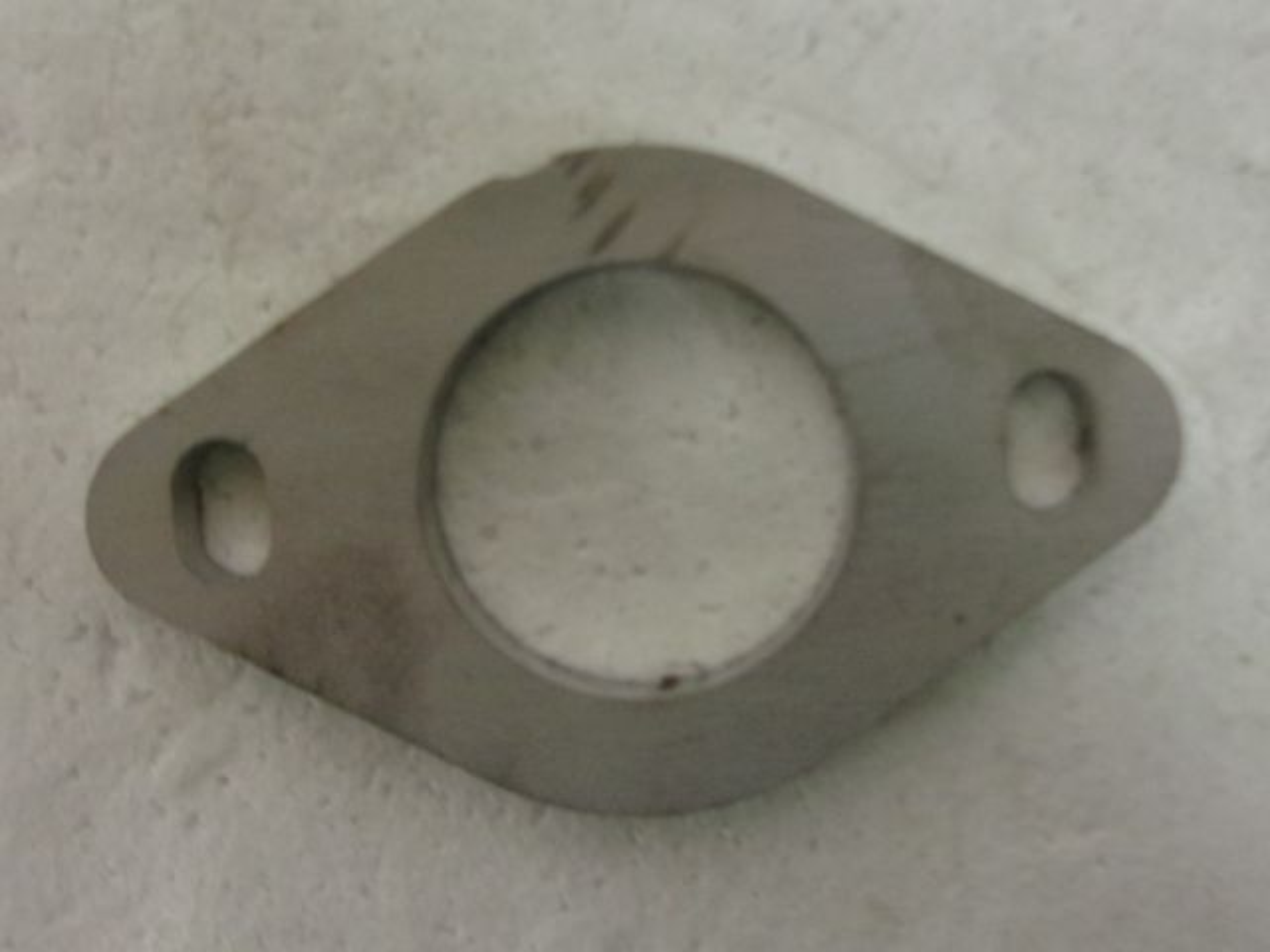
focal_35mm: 27
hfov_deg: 65.3
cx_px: 635
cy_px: 476
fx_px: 991
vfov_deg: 51.4
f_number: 3
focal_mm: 4.9
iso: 340
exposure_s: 1/34
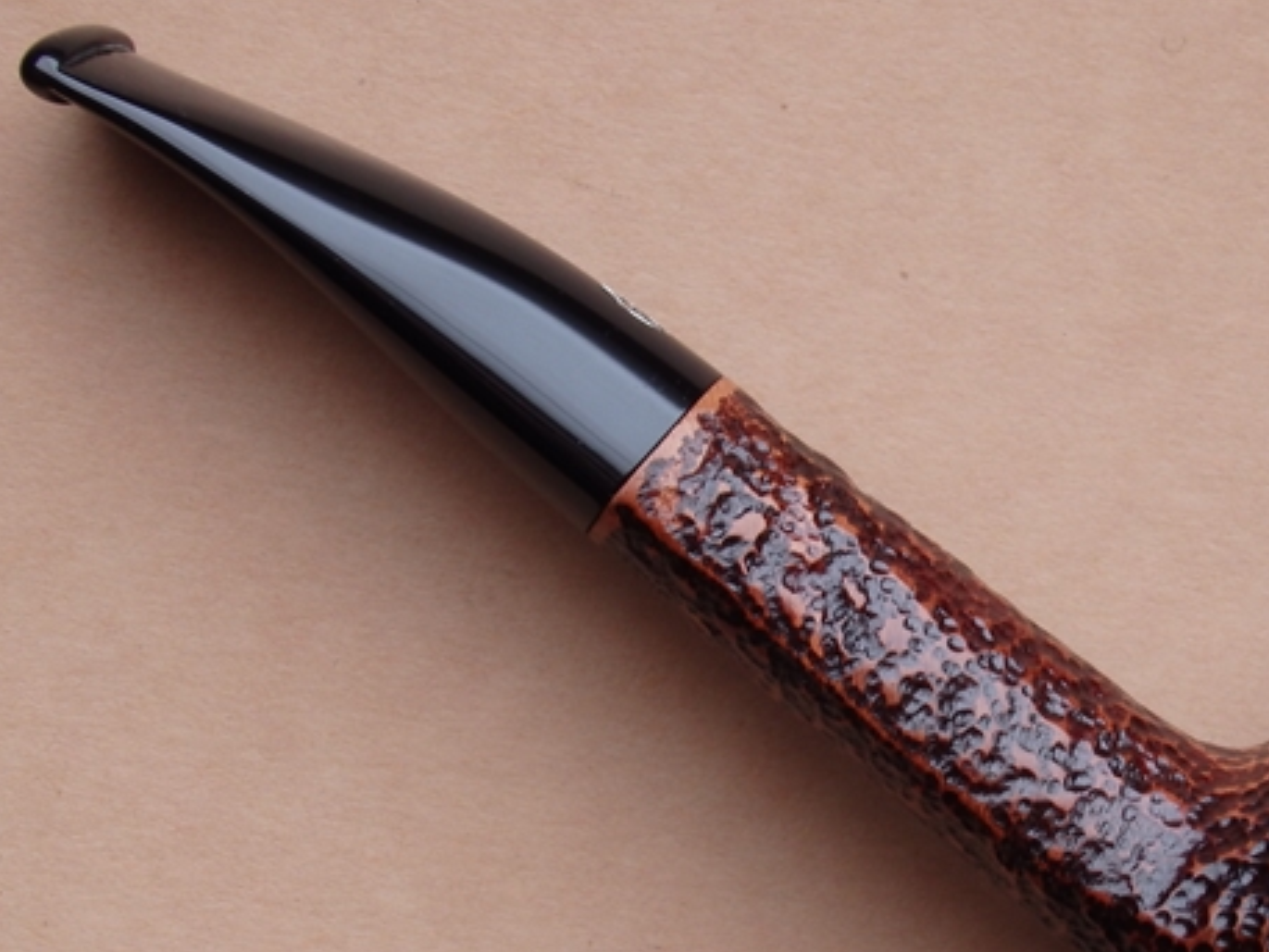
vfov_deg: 14.1
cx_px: 991
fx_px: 3850
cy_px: 641
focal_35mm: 105
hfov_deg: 18.6
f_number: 4.2
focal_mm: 10.8
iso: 125
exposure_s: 1/6
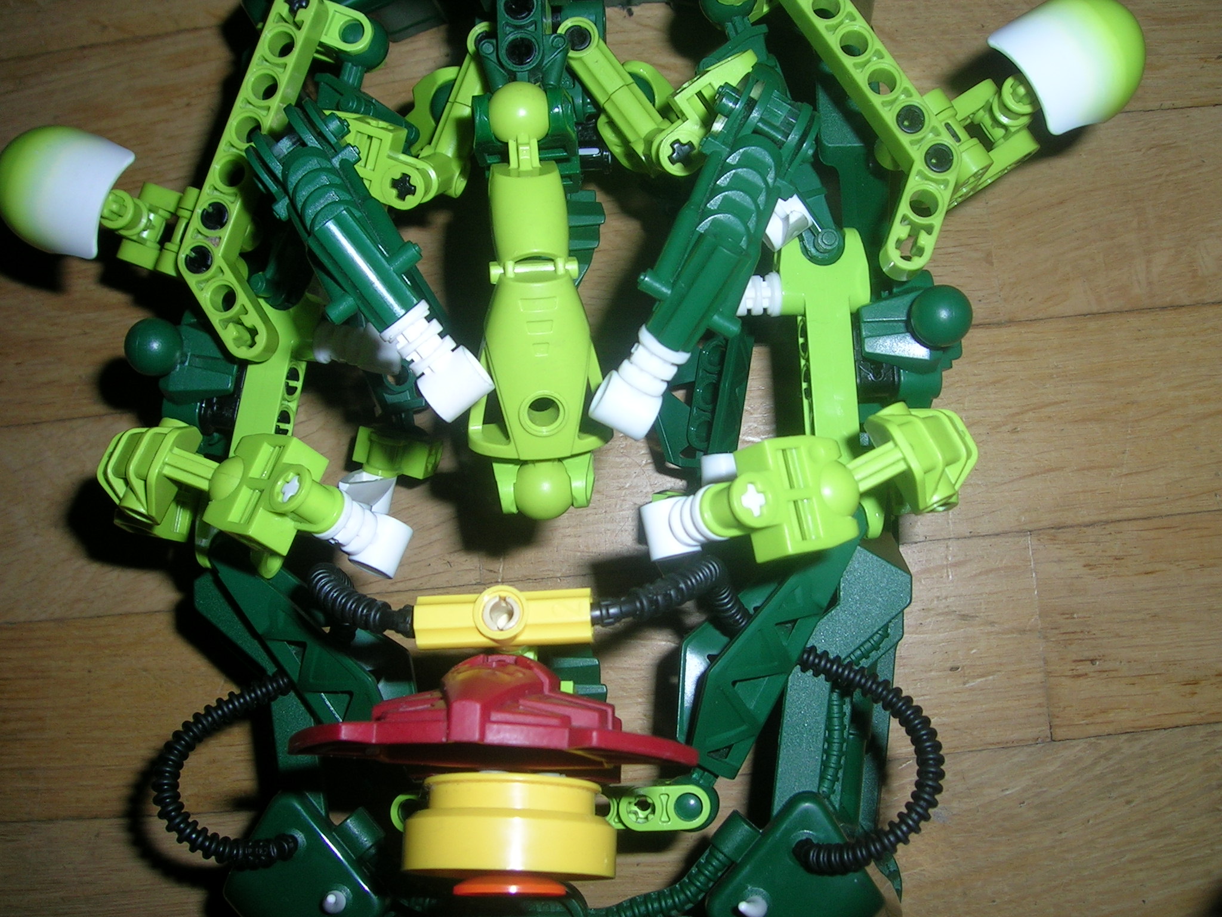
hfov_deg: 52.6
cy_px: 458
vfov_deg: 40.7
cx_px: 611
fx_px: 1236
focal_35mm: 35
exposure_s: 1/60.1
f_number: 4.8
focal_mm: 5.4
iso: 50
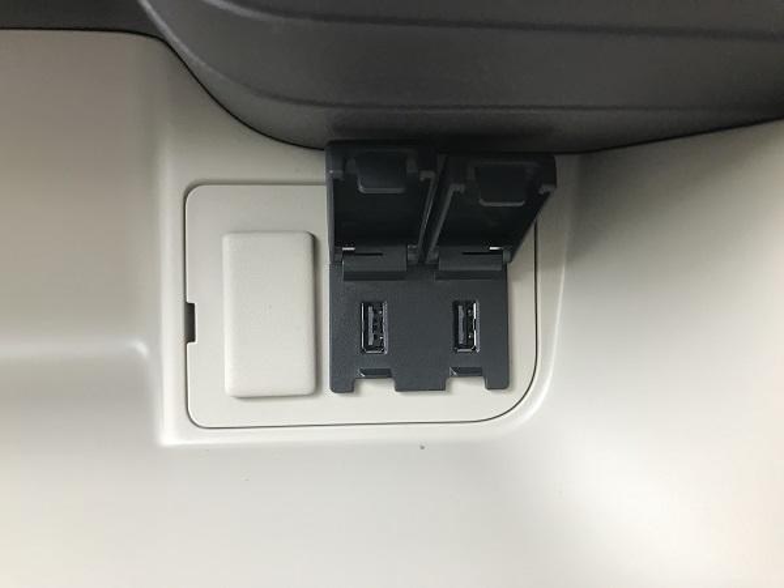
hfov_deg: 63.4
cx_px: 392
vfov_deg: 49.7
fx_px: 634
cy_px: 294
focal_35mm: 28
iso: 25
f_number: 1.8
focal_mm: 4
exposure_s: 1/30
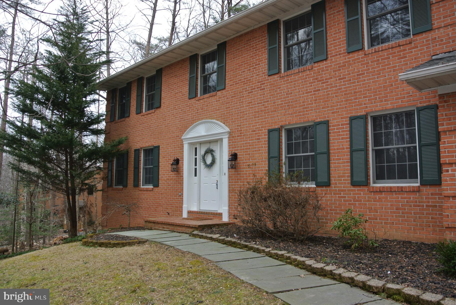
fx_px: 368
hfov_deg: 63.6
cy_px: 152
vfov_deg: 45.1
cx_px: 228
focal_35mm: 29
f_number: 4
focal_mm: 11
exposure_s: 1/60
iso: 100
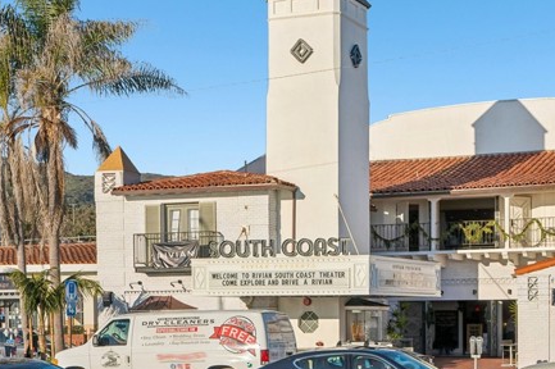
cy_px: 209
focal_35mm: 68
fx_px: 1048
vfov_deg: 20.0
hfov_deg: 29.4
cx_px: 393
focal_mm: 46
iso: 100
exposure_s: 1/640
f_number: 8
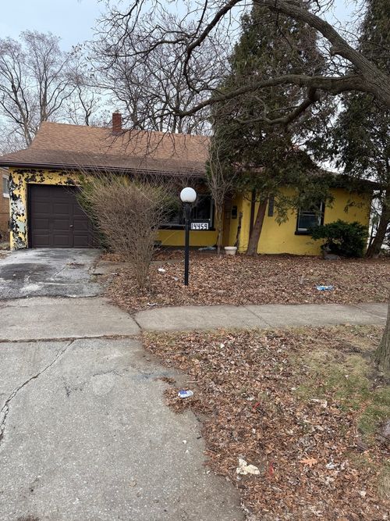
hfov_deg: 56.8
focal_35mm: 24
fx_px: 361
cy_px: 260
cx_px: 195
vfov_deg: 71.6
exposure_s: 1/200
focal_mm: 6.76
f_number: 1.78
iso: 100
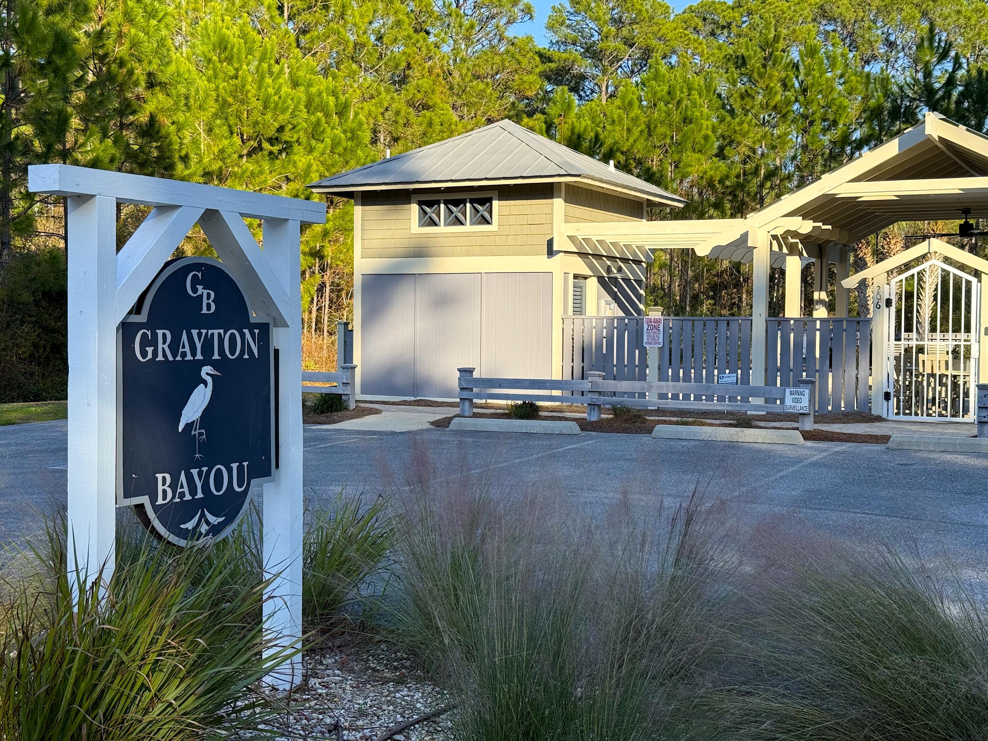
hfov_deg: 39.7
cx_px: 494
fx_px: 1370
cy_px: 370
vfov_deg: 30.3
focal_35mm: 48
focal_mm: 6.76
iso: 64
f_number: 1.78
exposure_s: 1/1754
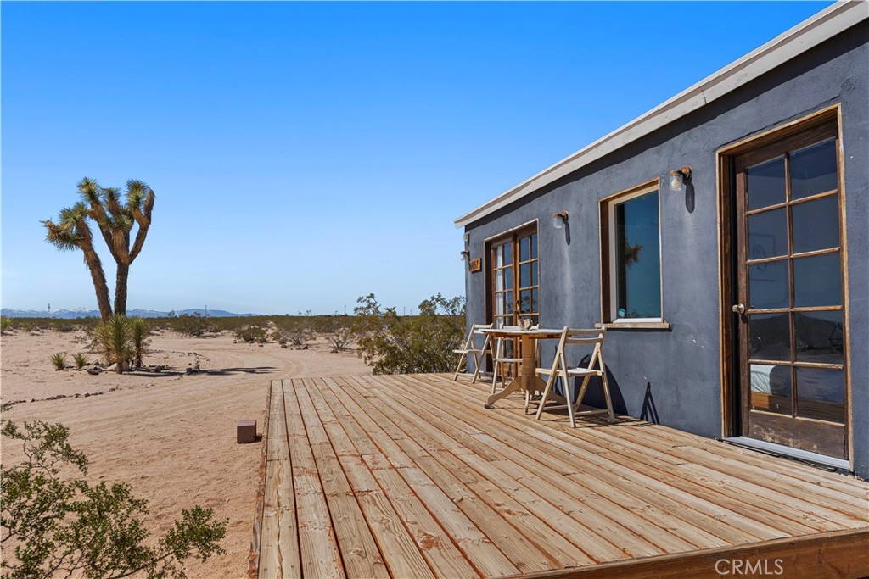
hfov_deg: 73.7
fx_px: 579
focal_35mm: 24
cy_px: 290
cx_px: 434
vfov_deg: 53.1
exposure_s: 1/1000
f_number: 11
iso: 400
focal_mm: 24
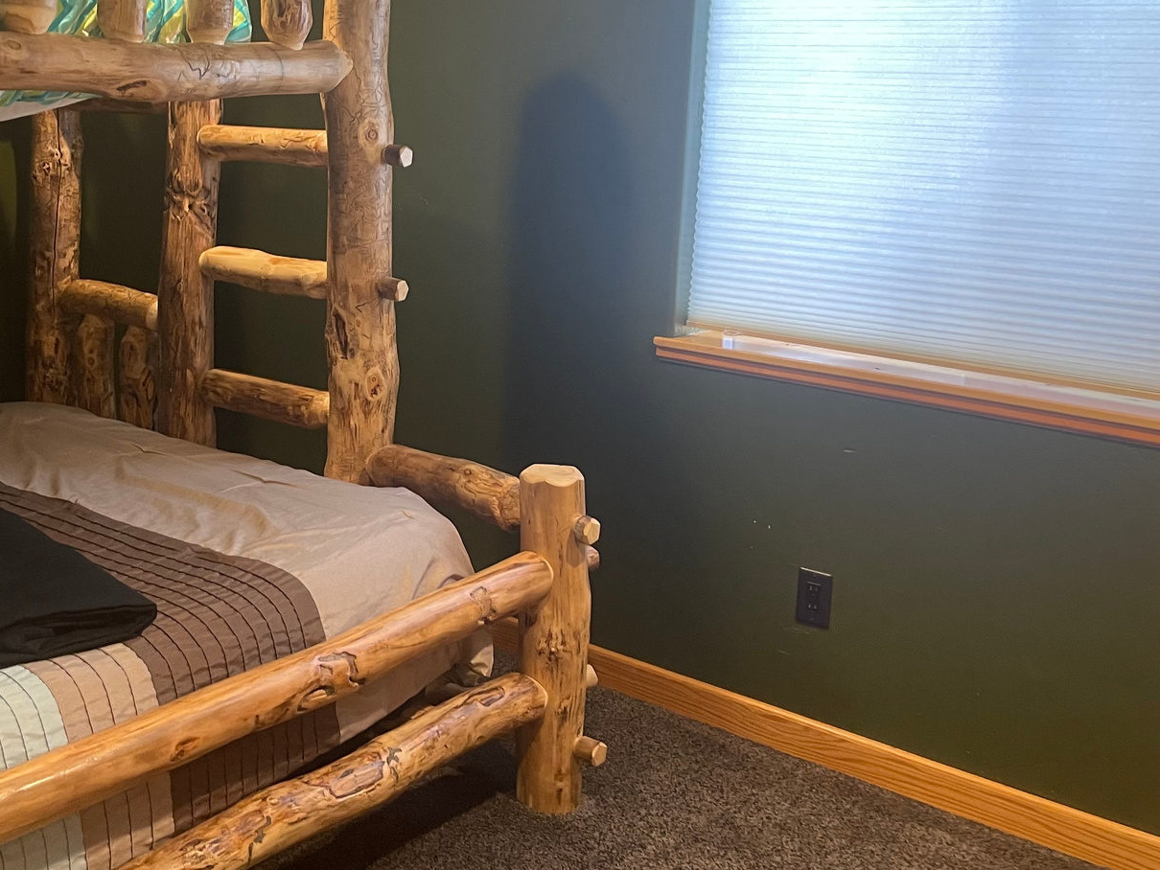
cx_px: 313
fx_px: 1475
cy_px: 303
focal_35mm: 44
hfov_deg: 41.8
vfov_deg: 32.7
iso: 160
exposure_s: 1/60
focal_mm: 5.1
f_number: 1.6
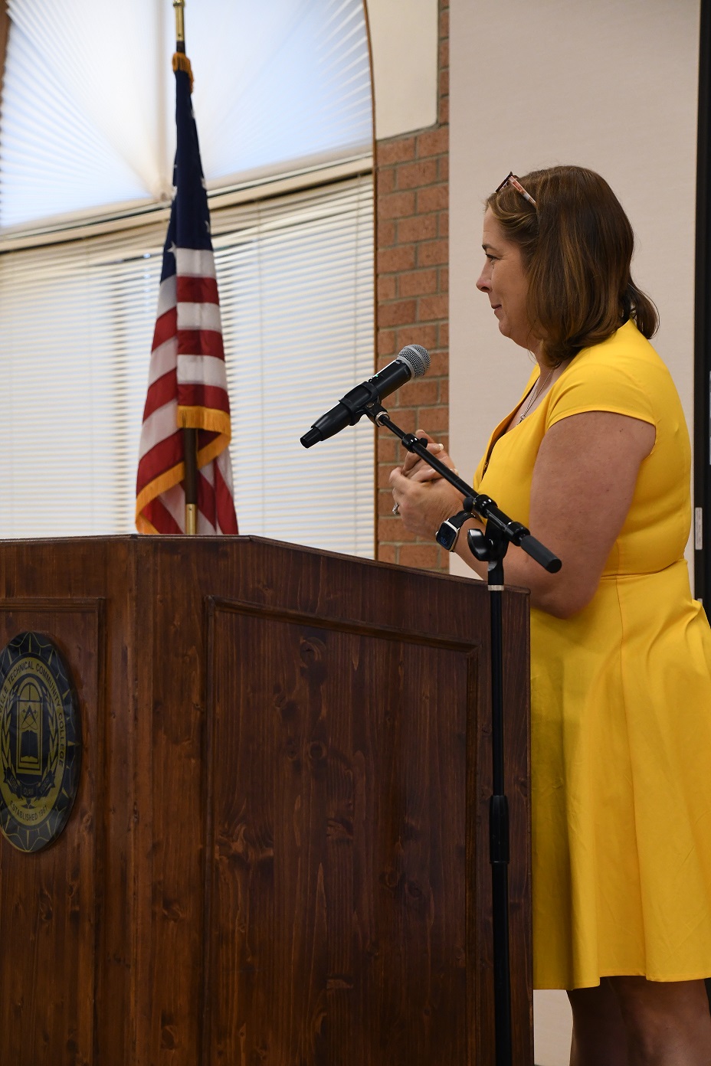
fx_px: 3110
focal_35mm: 105
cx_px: 356
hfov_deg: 13.0
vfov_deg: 19.5
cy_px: 533
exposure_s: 1/60
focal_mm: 70
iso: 2000
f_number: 6.3
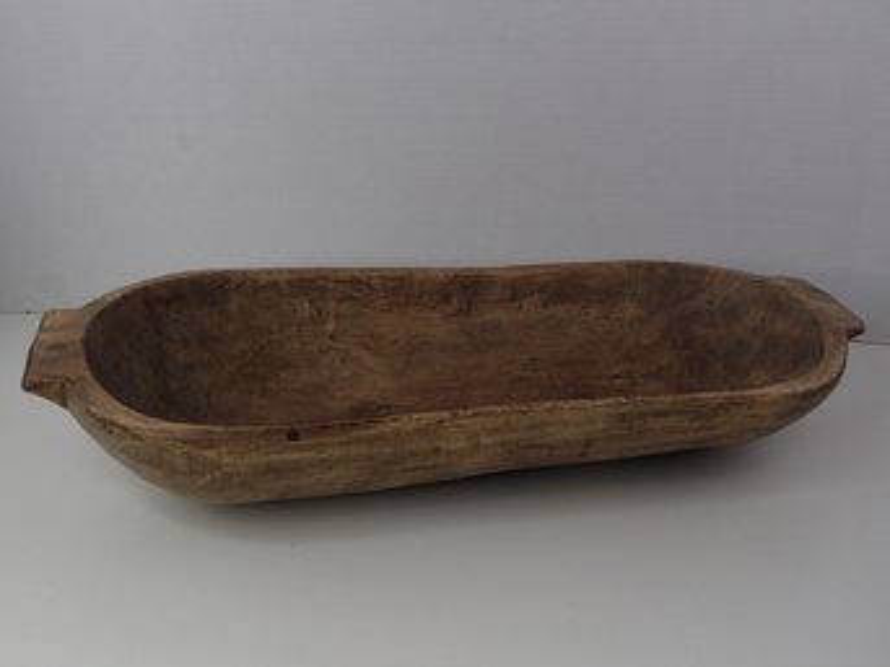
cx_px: 445
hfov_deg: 50.2
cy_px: 334
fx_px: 951
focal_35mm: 37
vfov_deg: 38.6
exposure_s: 1/160
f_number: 4.7
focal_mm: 6.64
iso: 160
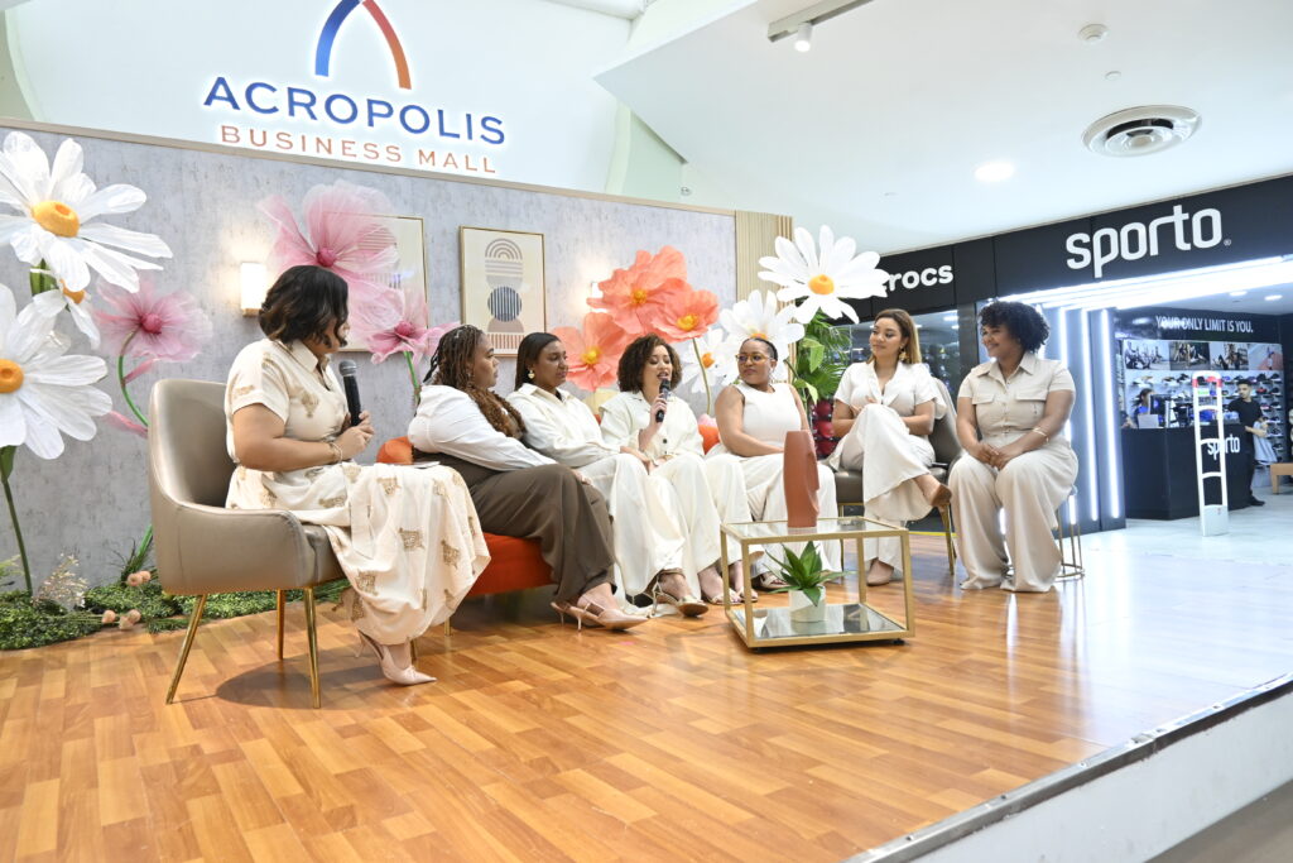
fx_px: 862
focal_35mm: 24
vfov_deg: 53.1
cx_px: 646
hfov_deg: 73.7
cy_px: 432
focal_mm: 16
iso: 1000
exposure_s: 1/50
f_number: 5
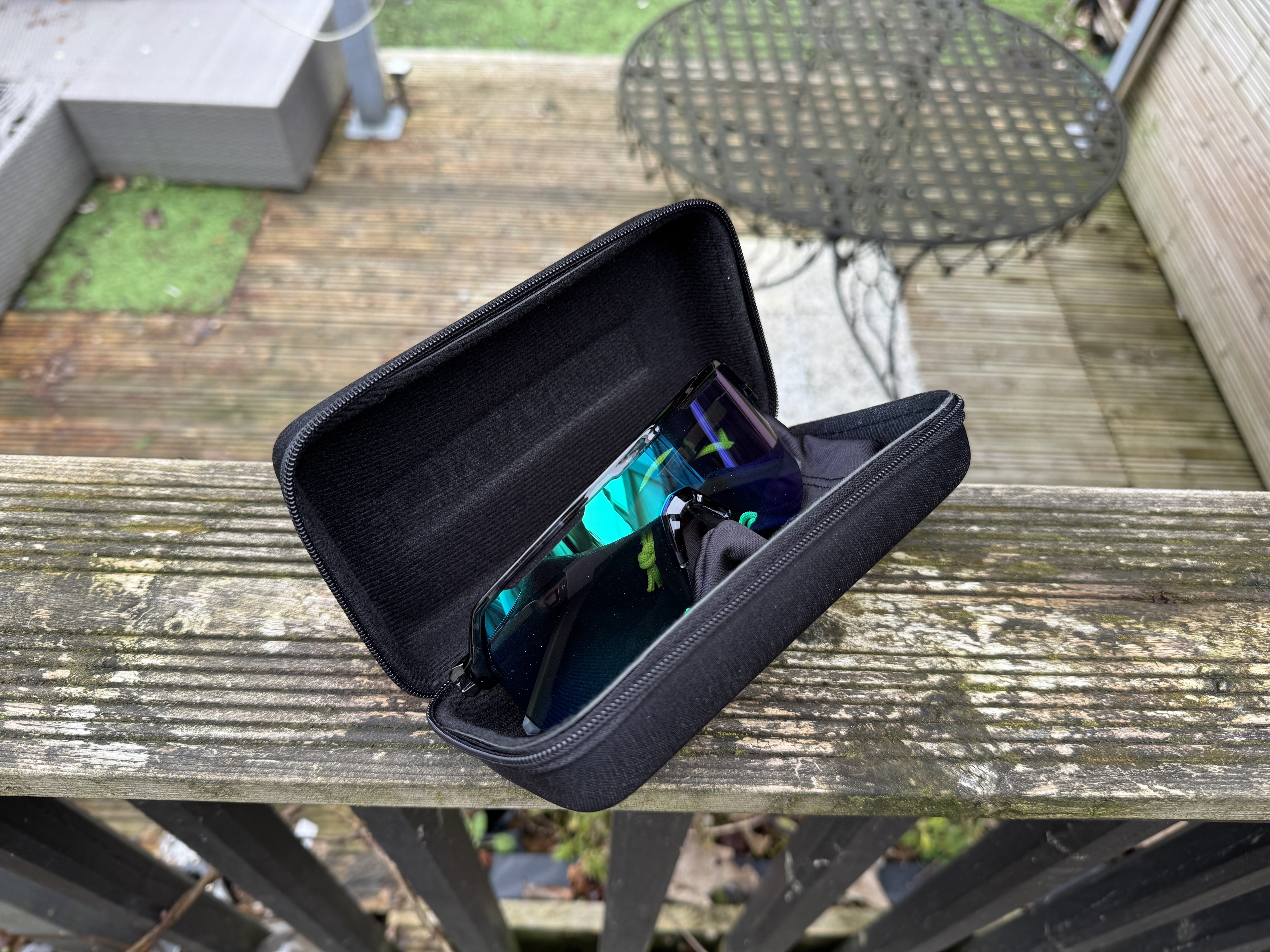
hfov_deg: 71.6
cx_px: 635
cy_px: 476
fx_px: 881
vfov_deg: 56.8
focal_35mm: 24
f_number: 1.78
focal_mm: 6.76
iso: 100
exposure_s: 1/121
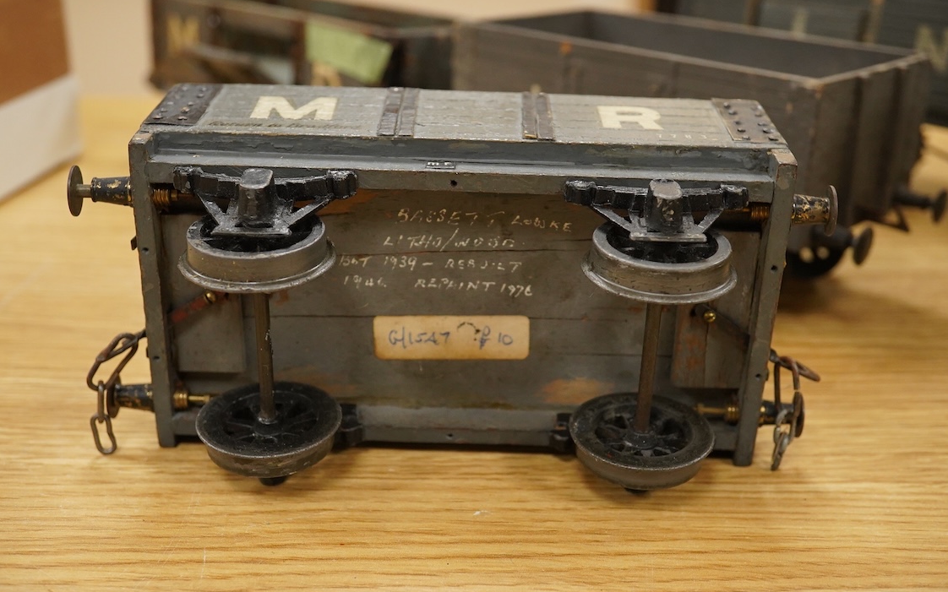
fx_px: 1188
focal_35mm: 46
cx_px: 474
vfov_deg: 28.0
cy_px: 295
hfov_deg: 43.5
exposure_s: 1/160
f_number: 8
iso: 2500
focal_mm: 30
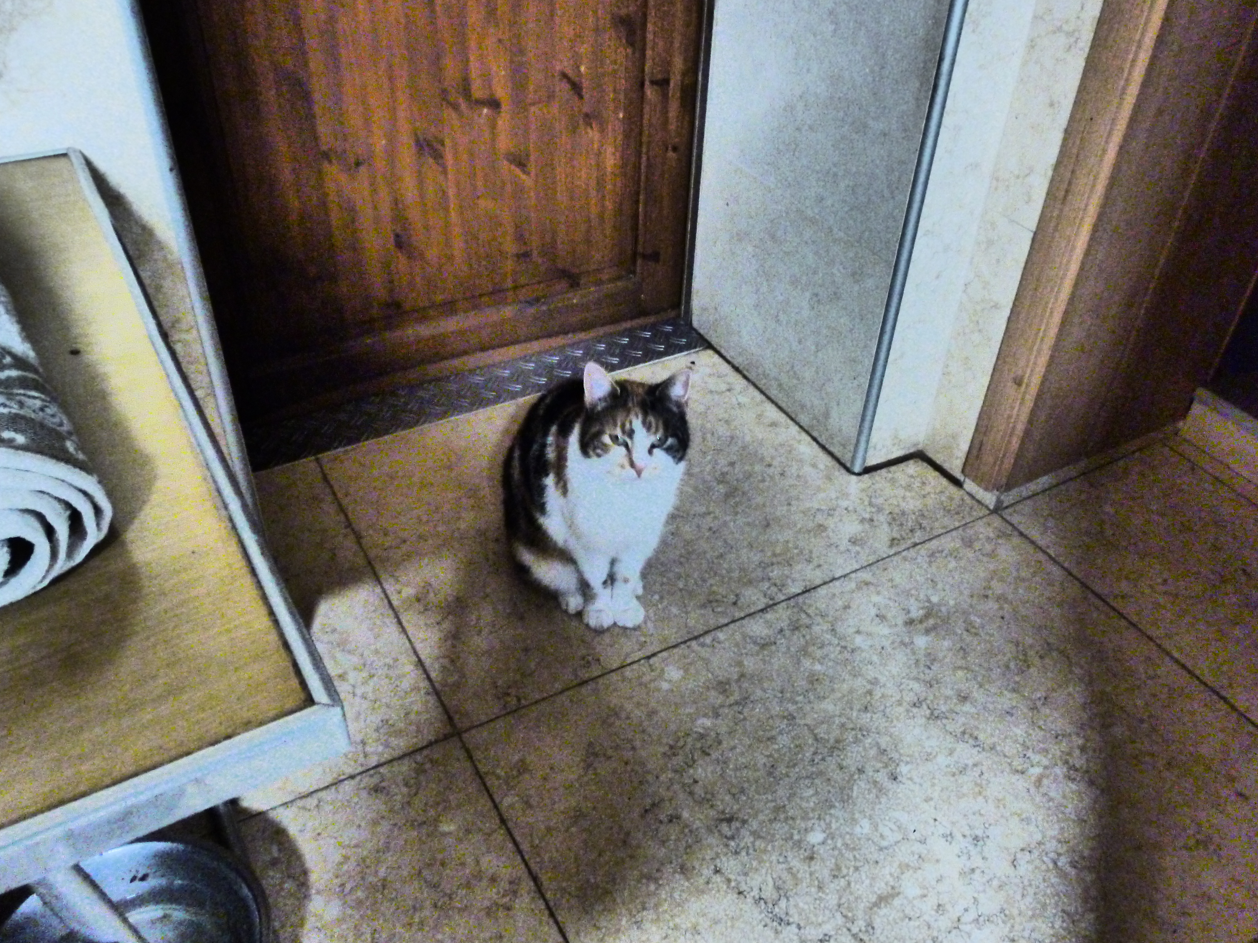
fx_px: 981
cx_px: 668
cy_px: 471
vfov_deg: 51.4
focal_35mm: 27
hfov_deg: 65.3
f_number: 3.1
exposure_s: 1/8
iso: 400
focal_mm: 4.5
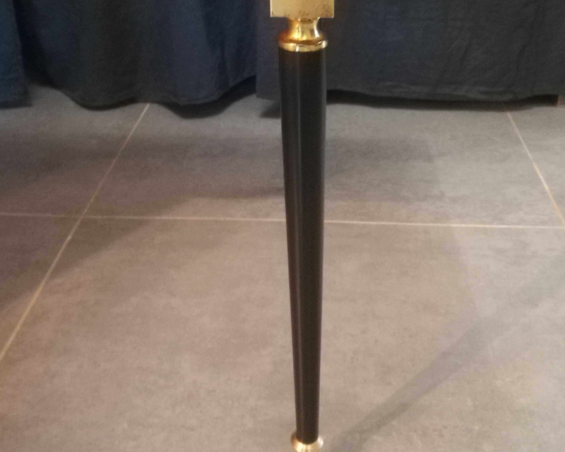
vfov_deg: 36.3
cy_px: 102
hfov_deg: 45.8
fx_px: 669
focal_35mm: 40
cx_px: 274
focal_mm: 3.83
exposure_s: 1/14.3
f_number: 2.2
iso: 1600
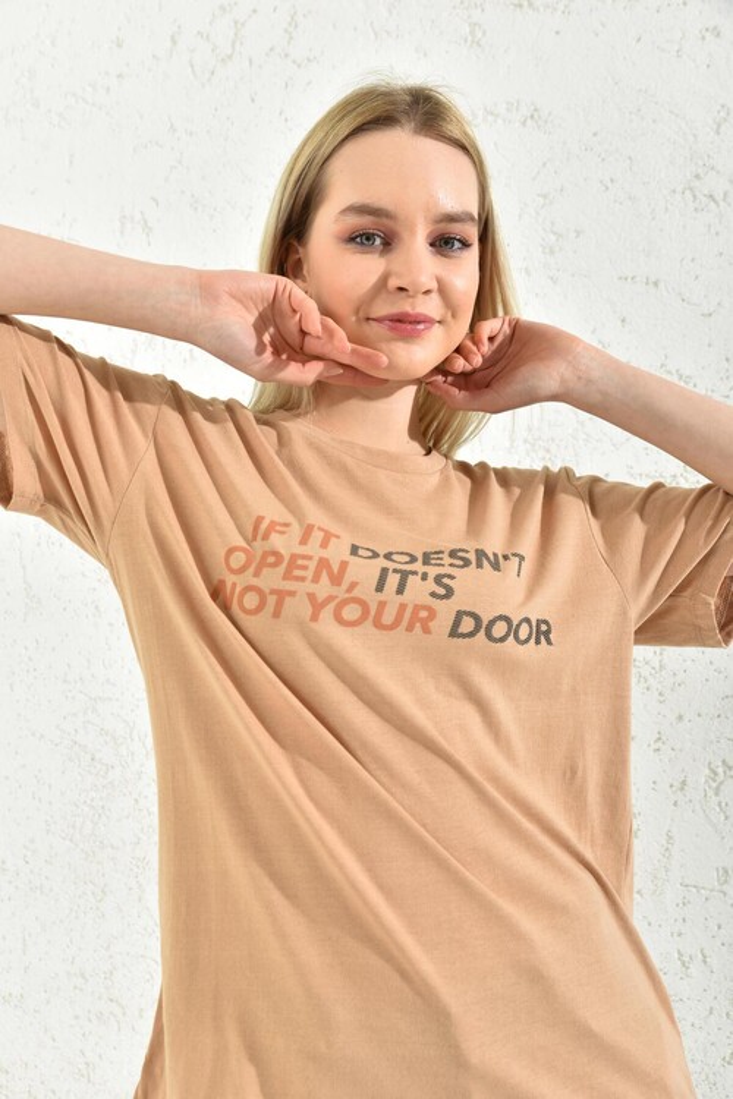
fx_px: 1160
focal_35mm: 38
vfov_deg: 50.7
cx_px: 366
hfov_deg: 35.1
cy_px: 550
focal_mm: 38
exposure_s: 1/160
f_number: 7.1
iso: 100
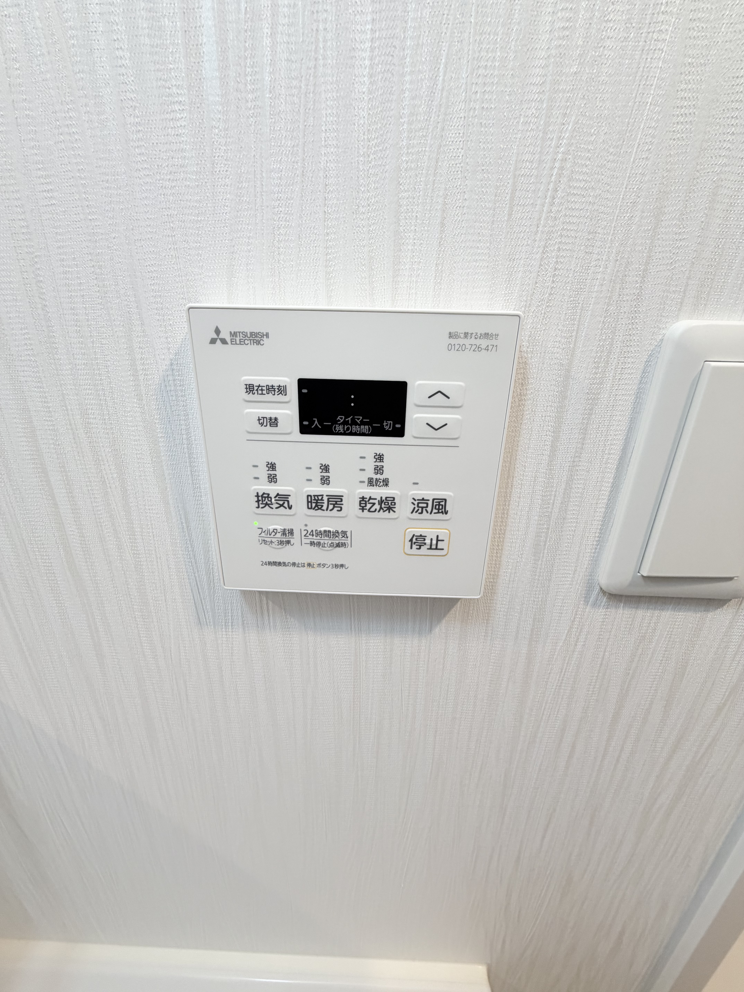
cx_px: 372
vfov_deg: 102.1
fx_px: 401
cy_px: 496
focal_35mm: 14
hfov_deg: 85.7
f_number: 2.2
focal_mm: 2.22
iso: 200
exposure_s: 1/120
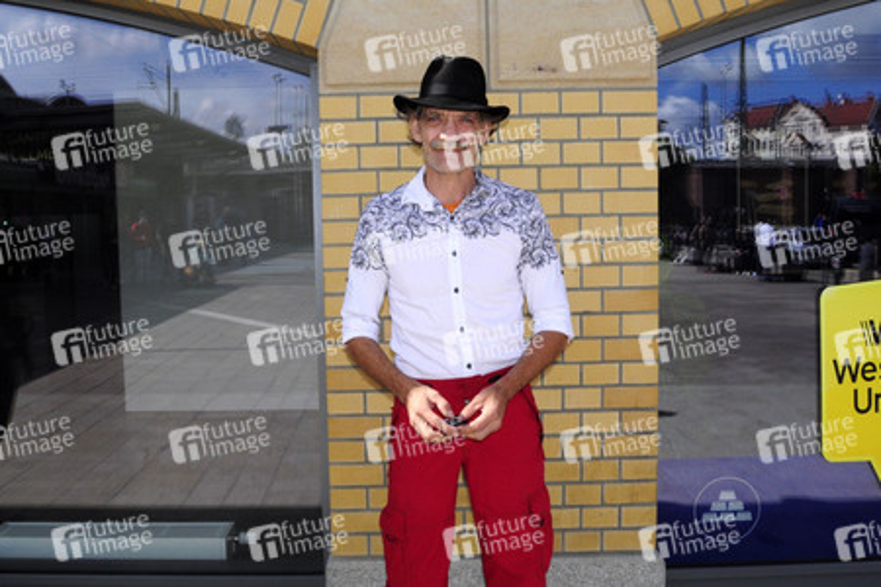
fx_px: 661
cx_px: 440
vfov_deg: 47.9
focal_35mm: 27
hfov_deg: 67.4
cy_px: 294
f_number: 22
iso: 720
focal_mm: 18
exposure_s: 1/200
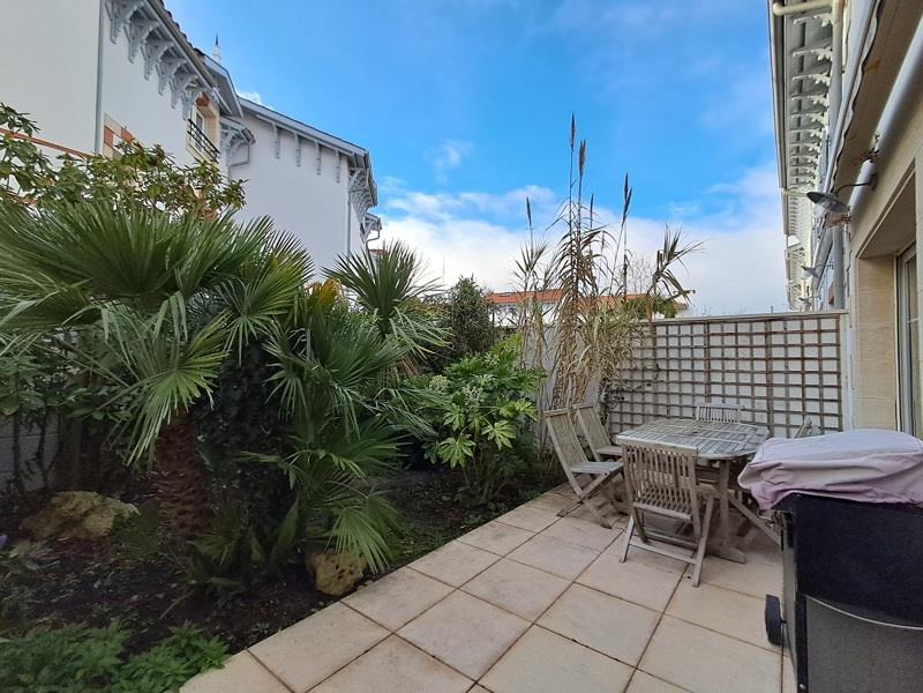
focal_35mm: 16
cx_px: 462
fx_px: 427
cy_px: 346
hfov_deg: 94.5
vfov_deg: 78.1
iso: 40
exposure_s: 1/647
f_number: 2.2
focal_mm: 1.64
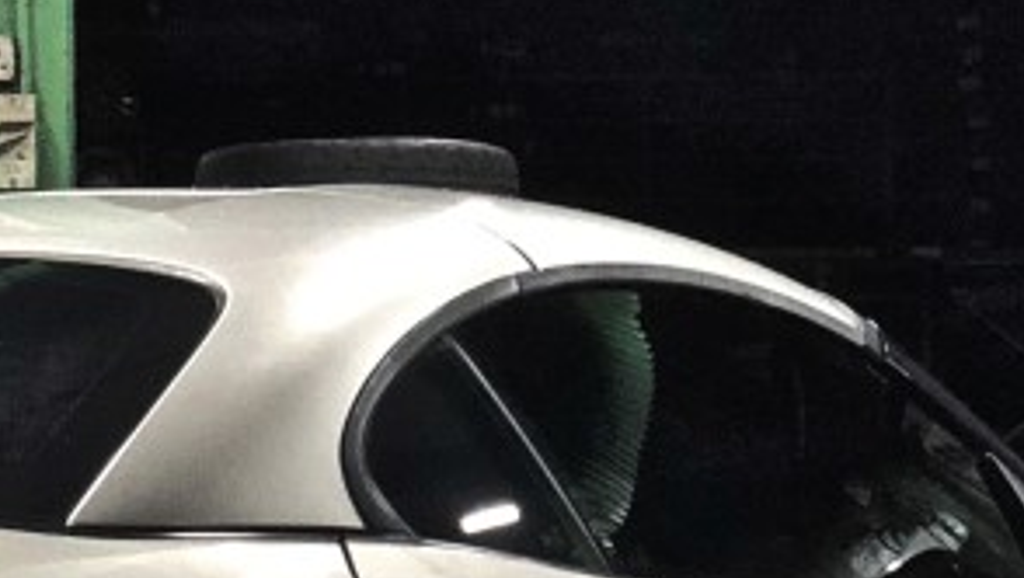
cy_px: 815
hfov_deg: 10.9
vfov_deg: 6.1
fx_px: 5354
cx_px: 192
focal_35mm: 197
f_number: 2.4
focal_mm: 6
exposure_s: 1/8
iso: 200
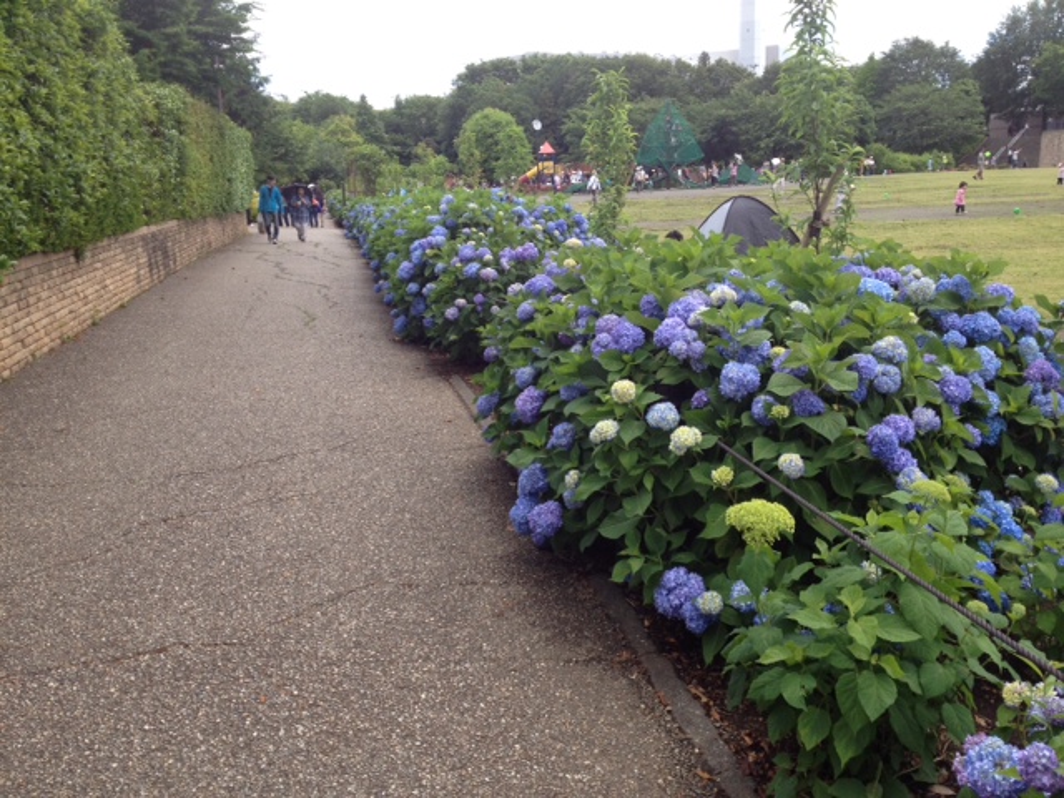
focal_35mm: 35
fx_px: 1076
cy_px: 399
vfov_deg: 40.7
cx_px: 532
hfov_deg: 52.6
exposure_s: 1/657
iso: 64
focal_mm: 4.28
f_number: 2.4
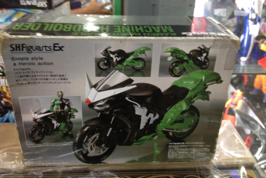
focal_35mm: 37
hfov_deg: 51.9
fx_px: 273
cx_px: 132
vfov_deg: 35.9
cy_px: 80
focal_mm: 4.28
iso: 160
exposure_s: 1/20
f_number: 2.4
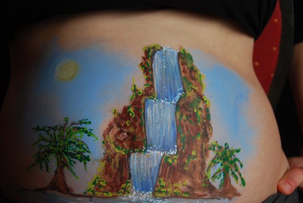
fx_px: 632
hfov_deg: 27.0
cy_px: 102
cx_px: 152
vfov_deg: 18.2
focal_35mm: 75
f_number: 4.8
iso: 220
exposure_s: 1/60
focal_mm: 50
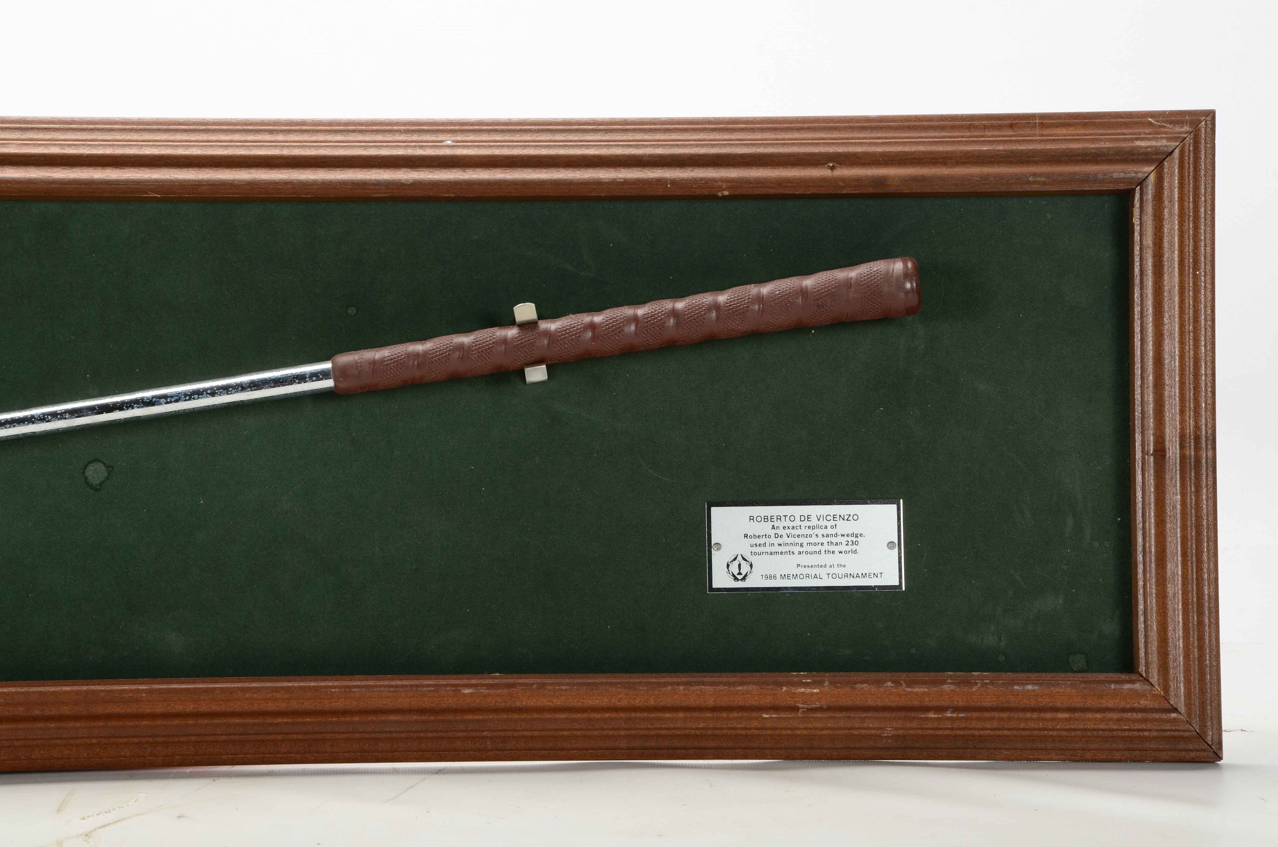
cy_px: 424
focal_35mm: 120
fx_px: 4251
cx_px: 639
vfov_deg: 11.4
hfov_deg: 17.1
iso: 200
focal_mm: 80
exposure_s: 1/160
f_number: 14
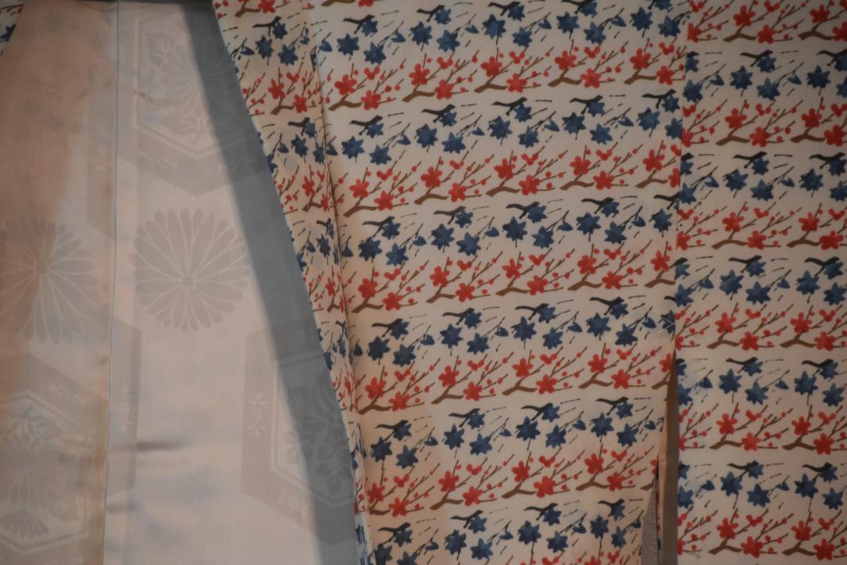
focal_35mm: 375
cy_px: 282
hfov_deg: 5.5
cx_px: 424
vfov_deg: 3.7
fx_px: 8823
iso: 800
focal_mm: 250
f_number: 6.3
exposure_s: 1/160
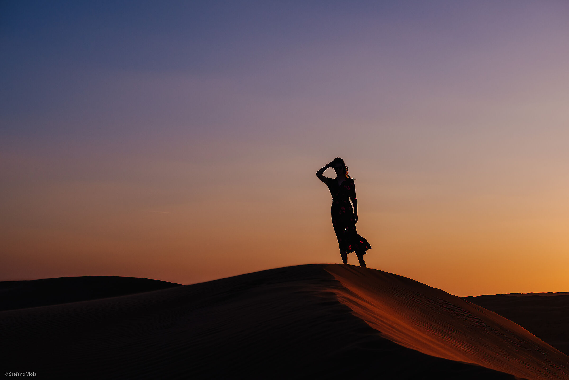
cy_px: 190
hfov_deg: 28.8
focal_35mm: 70
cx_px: 284
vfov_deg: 19.5
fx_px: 1107
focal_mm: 70
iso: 200
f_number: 6.3
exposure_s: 1/400
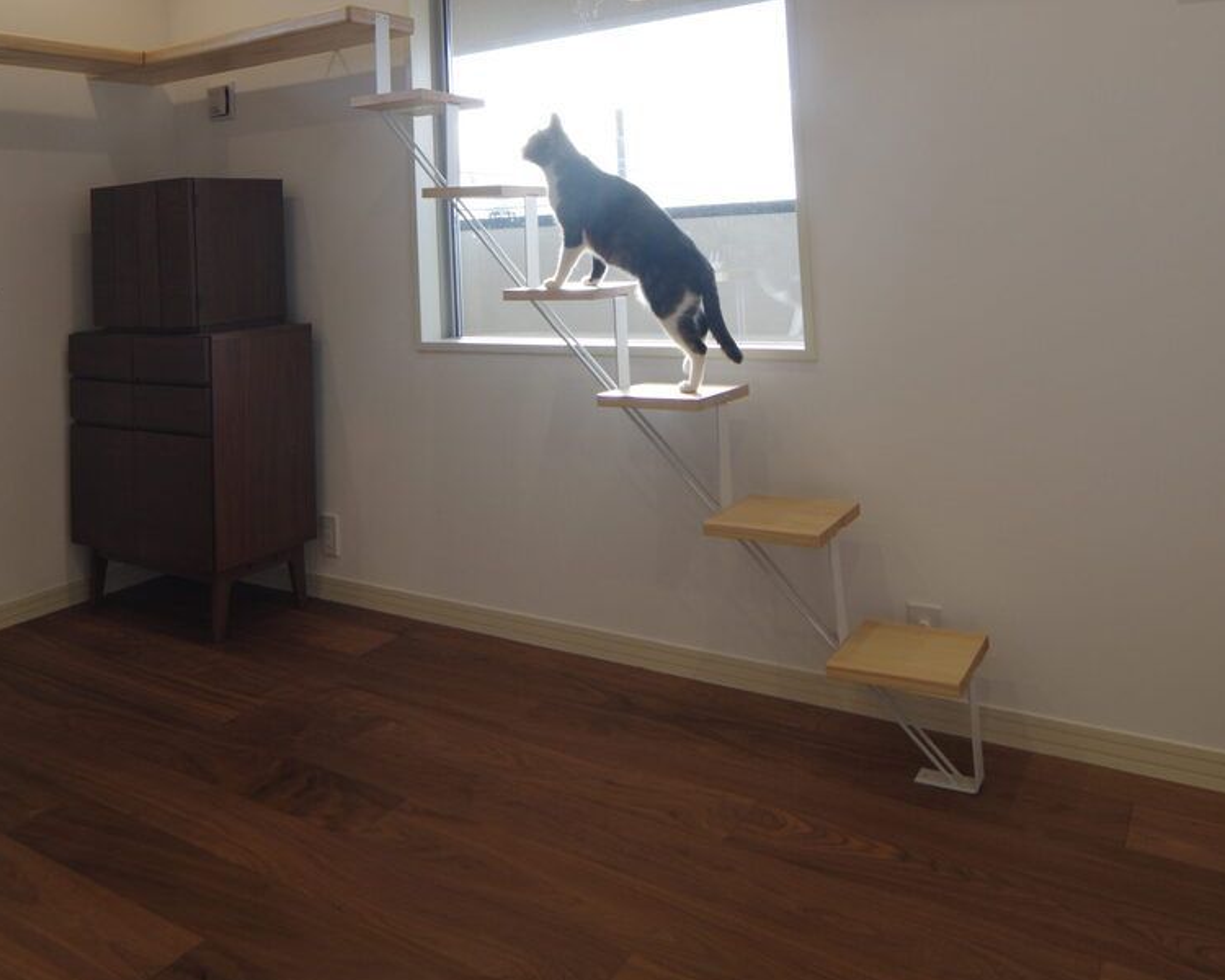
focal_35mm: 26
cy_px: 184
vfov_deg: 51.2
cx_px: 617
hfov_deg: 66.0
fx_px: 943
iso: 400
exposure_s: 1/100
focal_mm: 12
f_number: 5.6
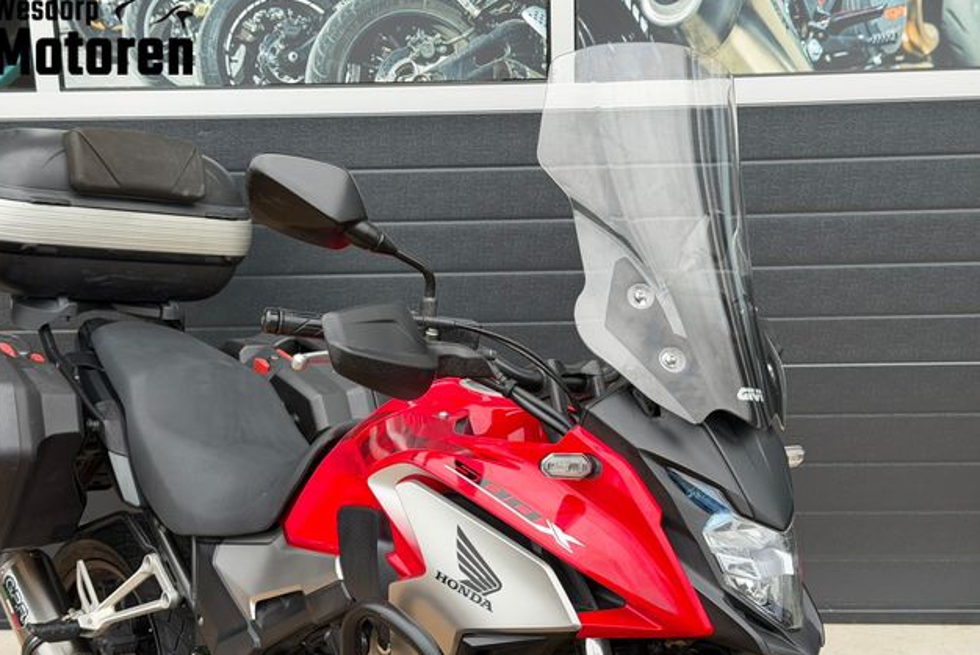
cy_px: 346
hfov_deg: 38.9
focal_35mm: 51
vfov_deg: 26.5
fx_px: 1389
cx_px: 493
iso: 64
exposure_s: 1/234
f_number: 1.78
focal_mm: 6.76
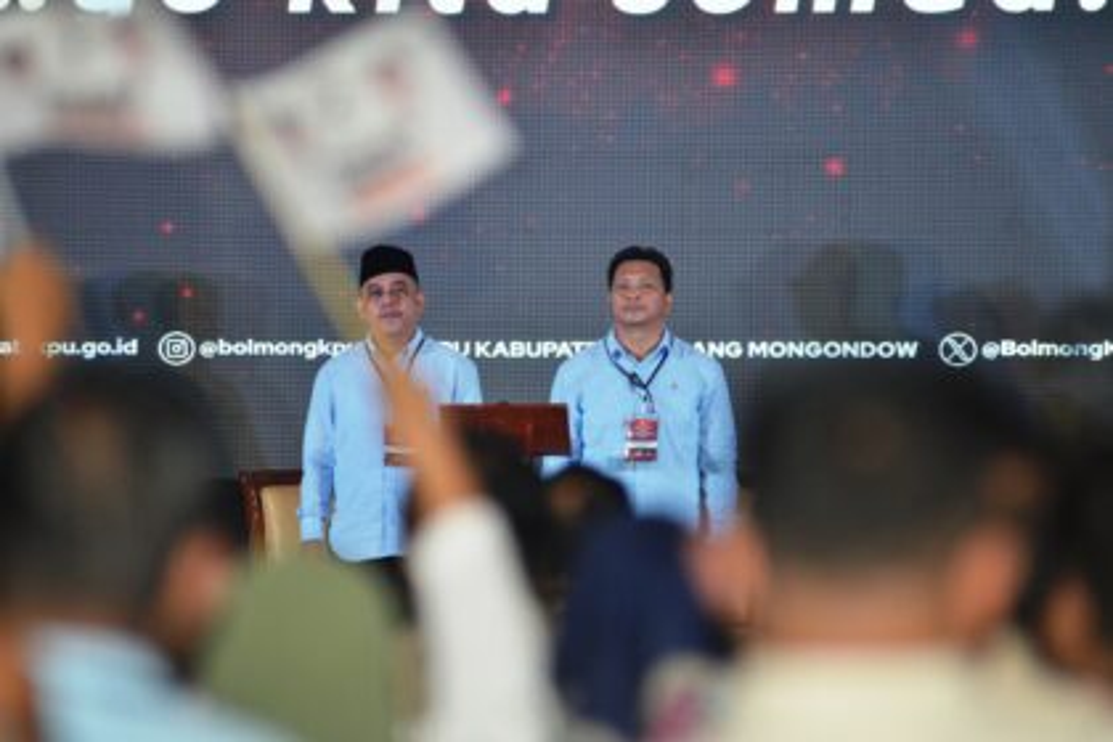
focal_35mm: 300
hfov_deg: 6.9
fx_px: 9274
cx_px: 556
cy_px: 371
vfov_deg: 4.6
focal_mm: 200
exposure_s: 1/200
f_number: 2.8
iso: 640
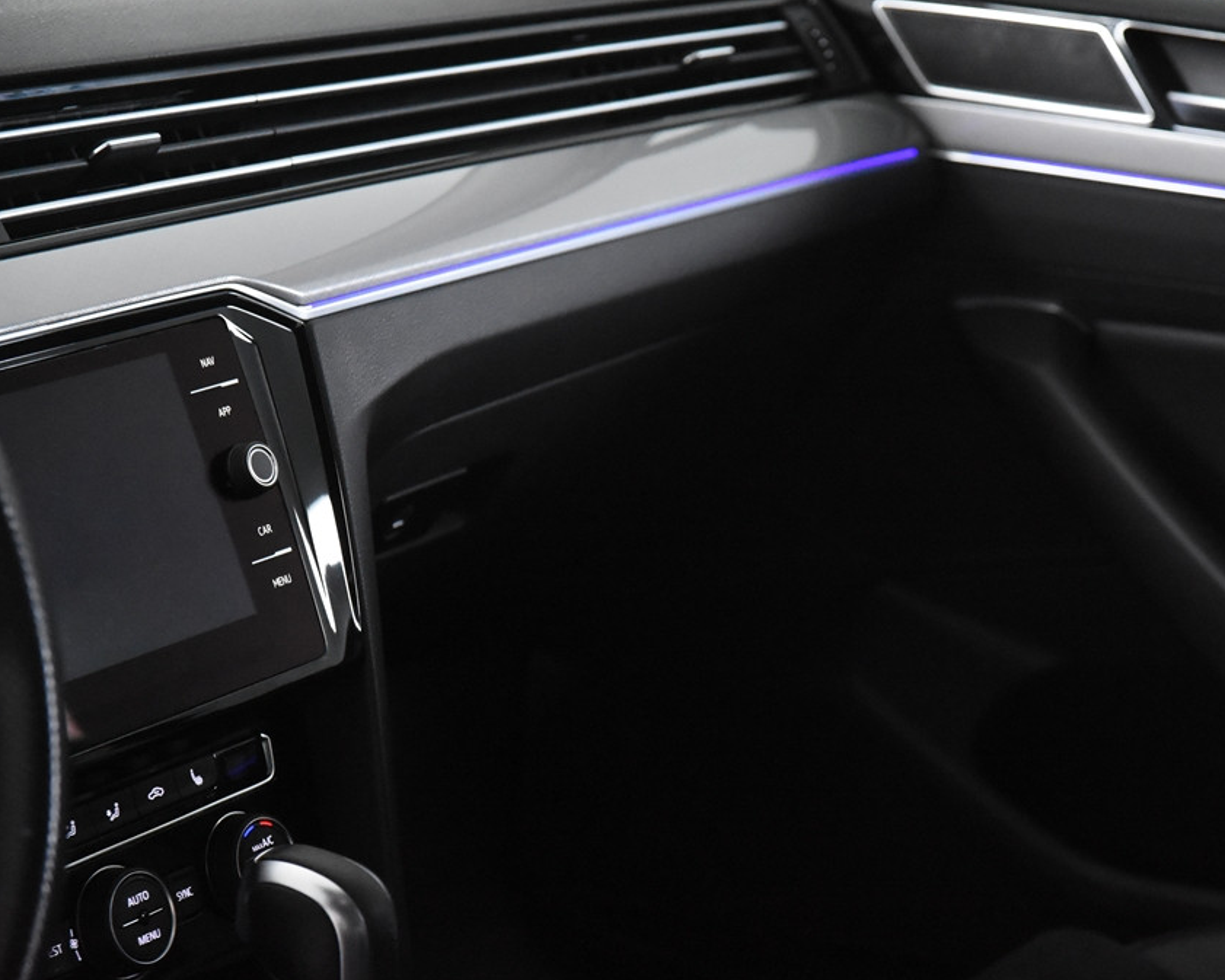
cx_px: 741
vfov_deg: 12.9
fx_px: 4351
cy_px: 491
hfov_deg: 16.0
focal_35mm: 120
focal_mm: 70
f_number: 4
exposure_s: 1/125
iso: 7200
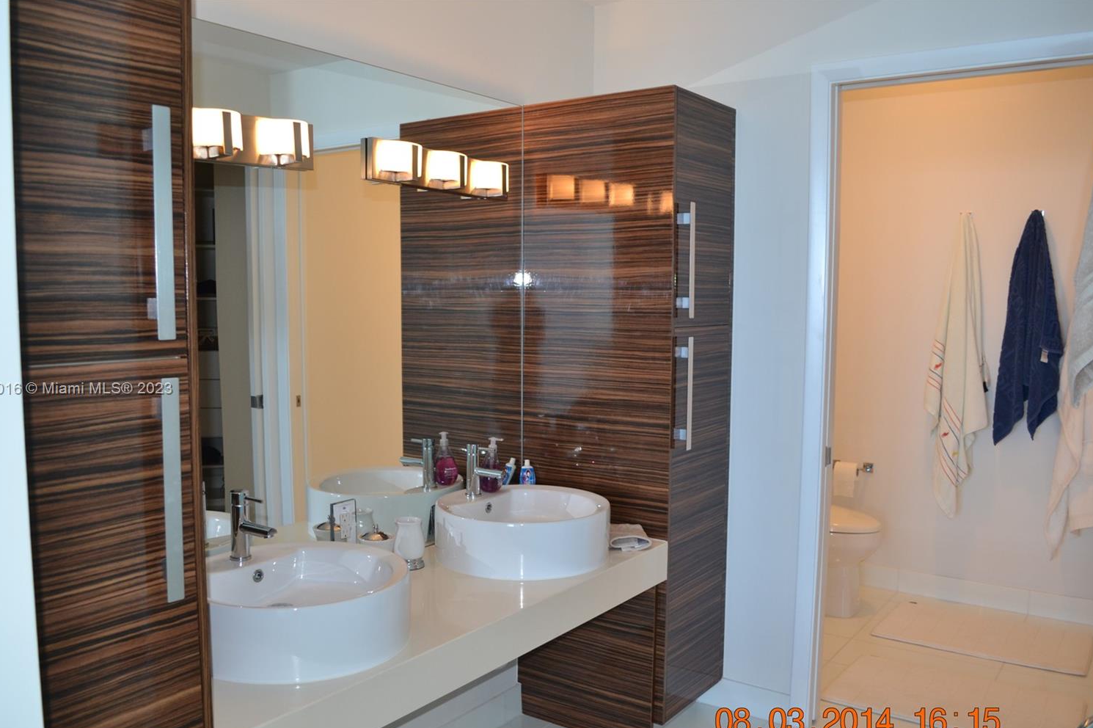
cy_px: 390
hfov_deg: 63.7
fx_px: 880
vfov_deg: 44.9
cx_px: 524
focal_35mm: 29
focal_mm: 18
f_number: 4
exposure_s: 1/100
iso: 400
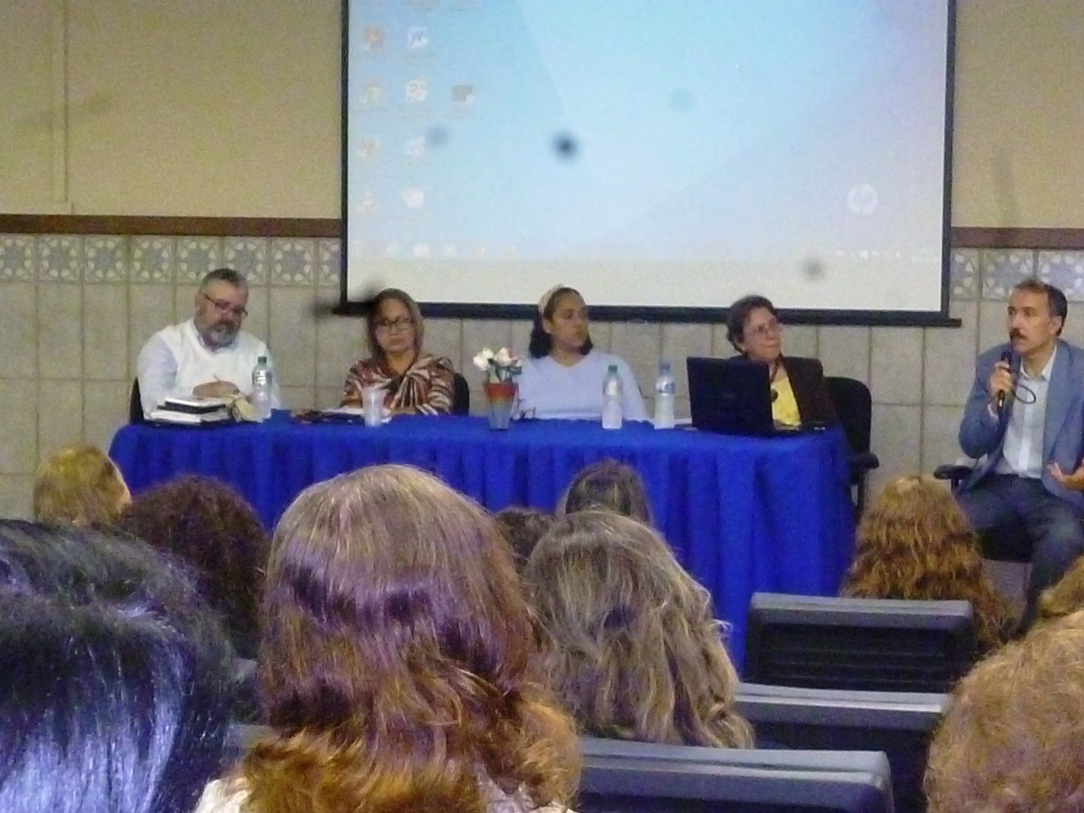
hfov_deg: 25.0
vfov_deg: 18.9
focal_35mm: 78
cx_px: 542
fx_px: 2443
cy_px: 406
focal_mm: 13.9
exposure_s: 1/60
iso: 3200
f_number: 5.4
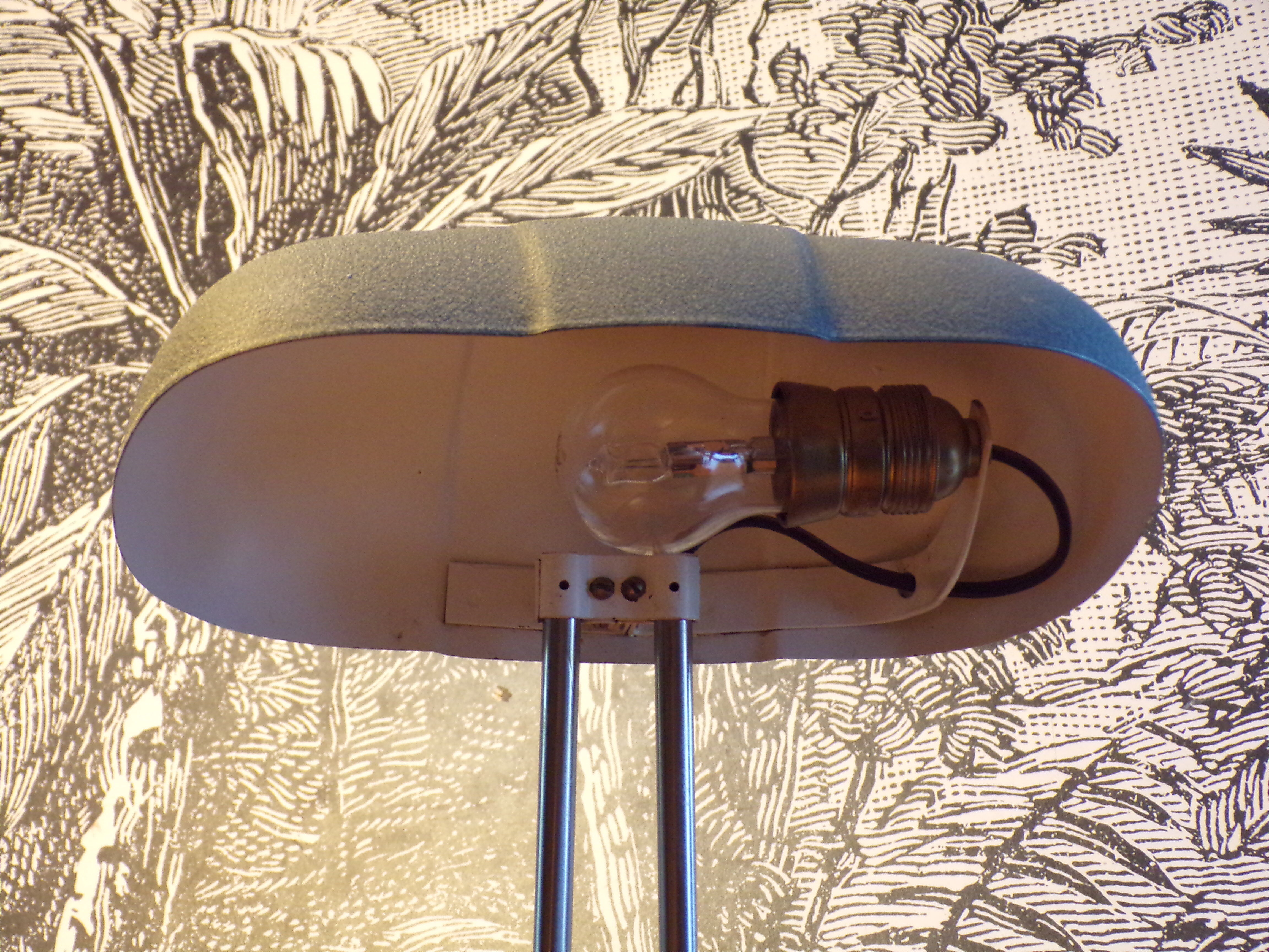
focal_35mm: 56
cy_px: 476
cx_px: 634
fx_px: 2053
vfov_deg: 26.1
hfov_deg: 34.3
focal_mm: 10.1
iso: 400
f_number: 3.7
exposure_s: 1/8
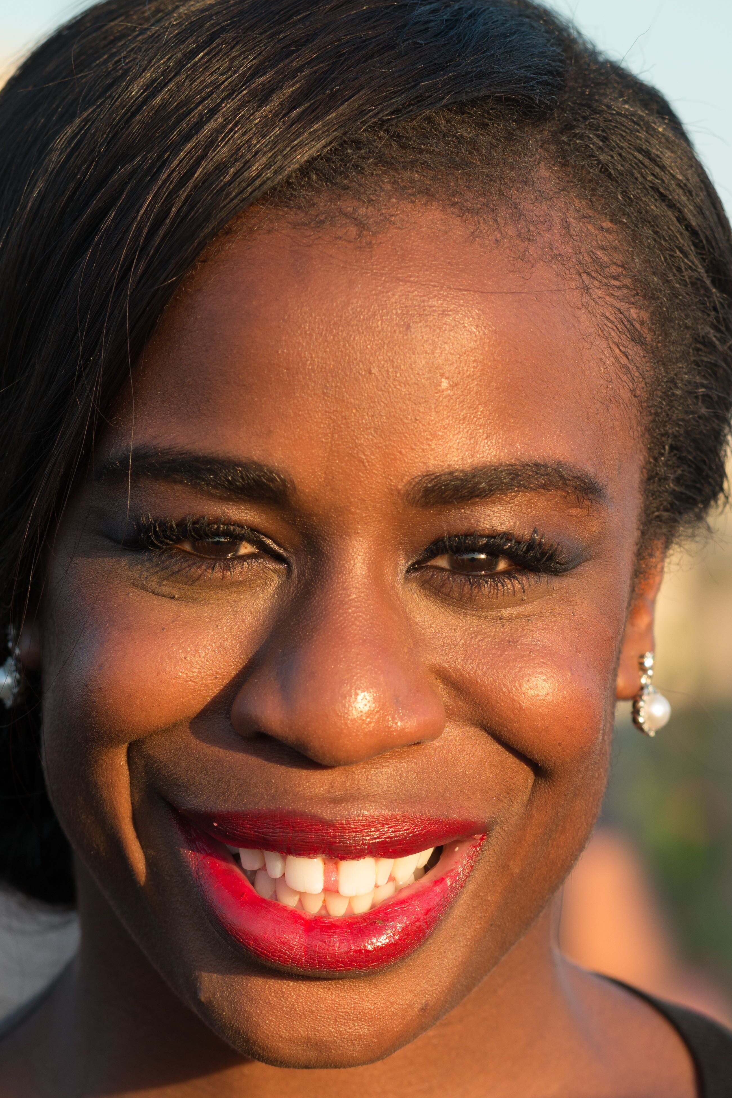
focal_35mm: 183
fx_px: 5582
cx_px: 316
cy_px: 684
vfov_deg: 11.2
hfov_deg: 7.5
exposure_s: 1/200
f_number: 5
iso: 200
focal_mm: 85
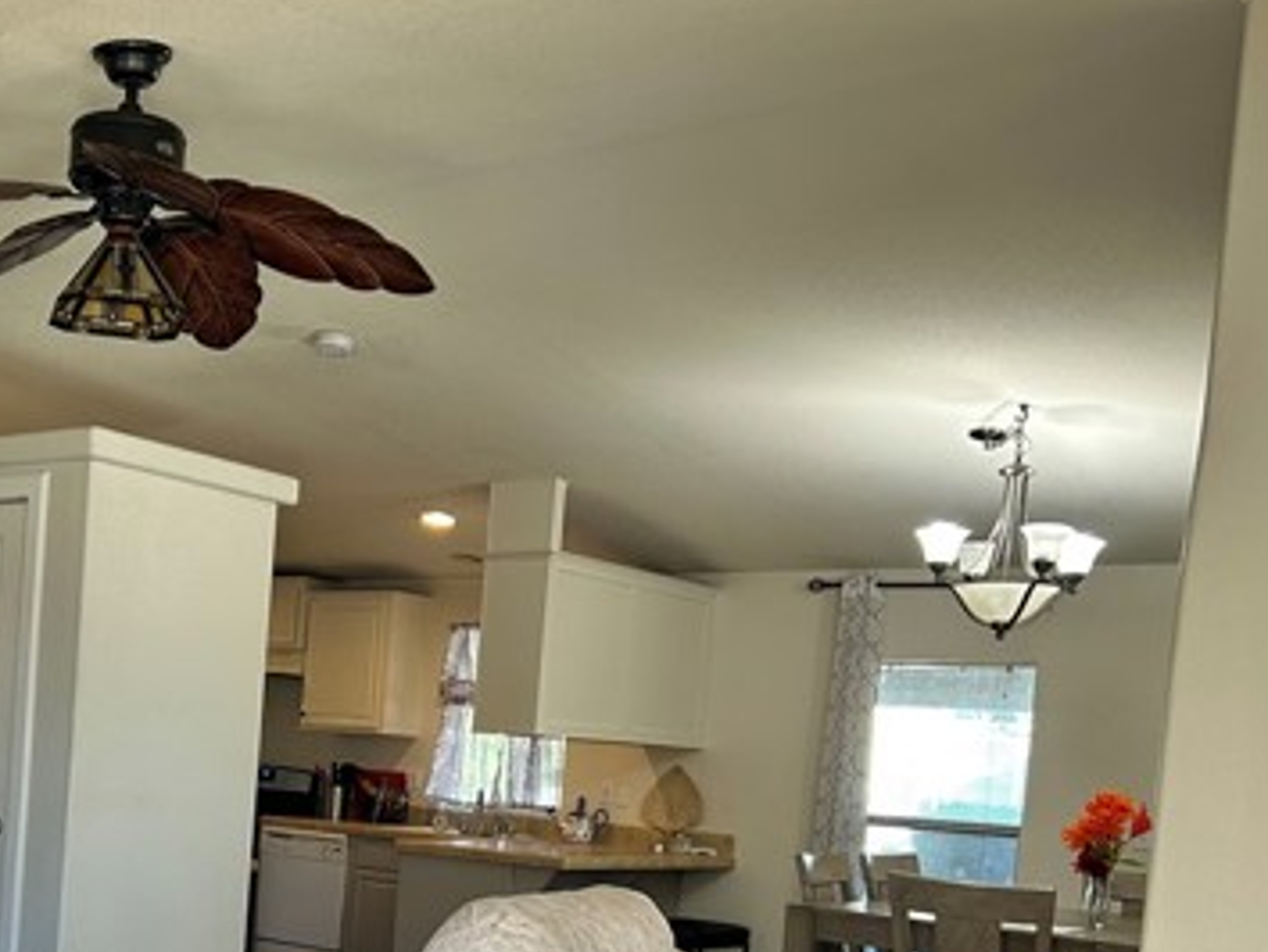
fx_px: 1723
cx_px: 258
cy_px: 834
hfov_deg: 38.9
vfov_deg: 29.8
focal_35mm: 47
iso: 125
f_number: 1.5
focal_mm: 5.7
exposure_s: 1/120
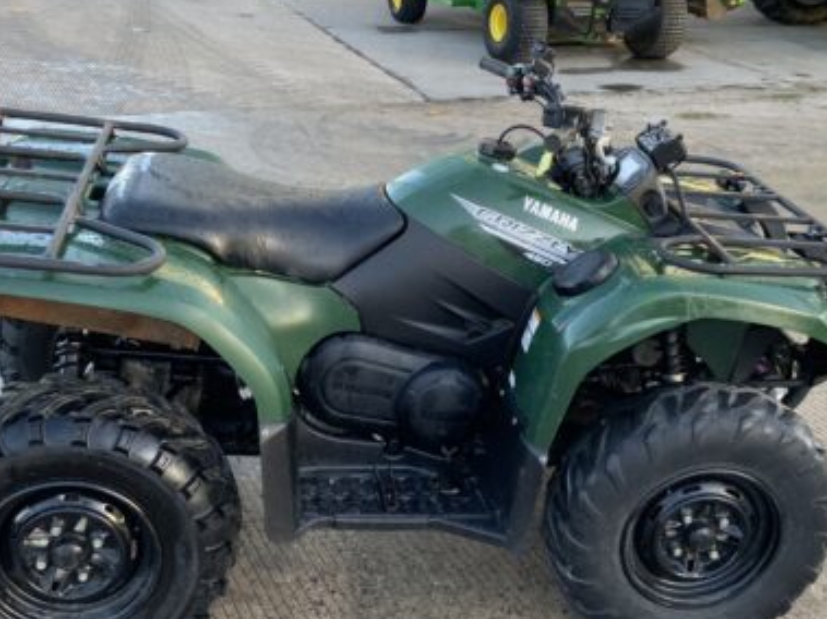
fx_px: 1170
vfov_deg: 29.7
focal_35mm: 49
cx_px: 430
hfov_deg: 38.9
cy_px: 303
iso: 40
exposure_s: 1/122
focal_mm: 3
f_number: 1.8
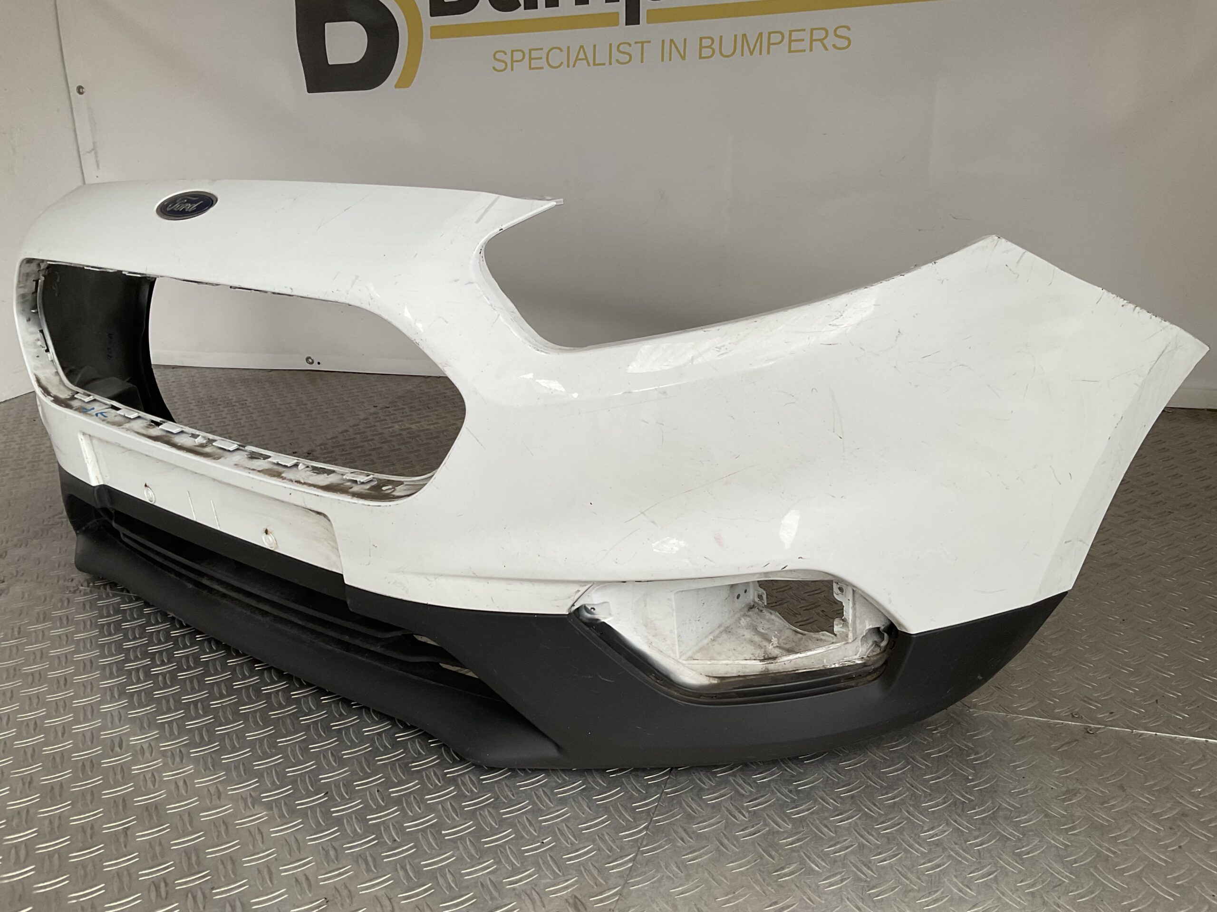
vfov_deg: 48.2
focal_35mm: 29
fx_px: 1020
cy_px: 456
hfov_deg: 61.7
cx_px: 608
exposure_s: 1/120
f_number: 1.8
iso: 40
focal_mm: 3
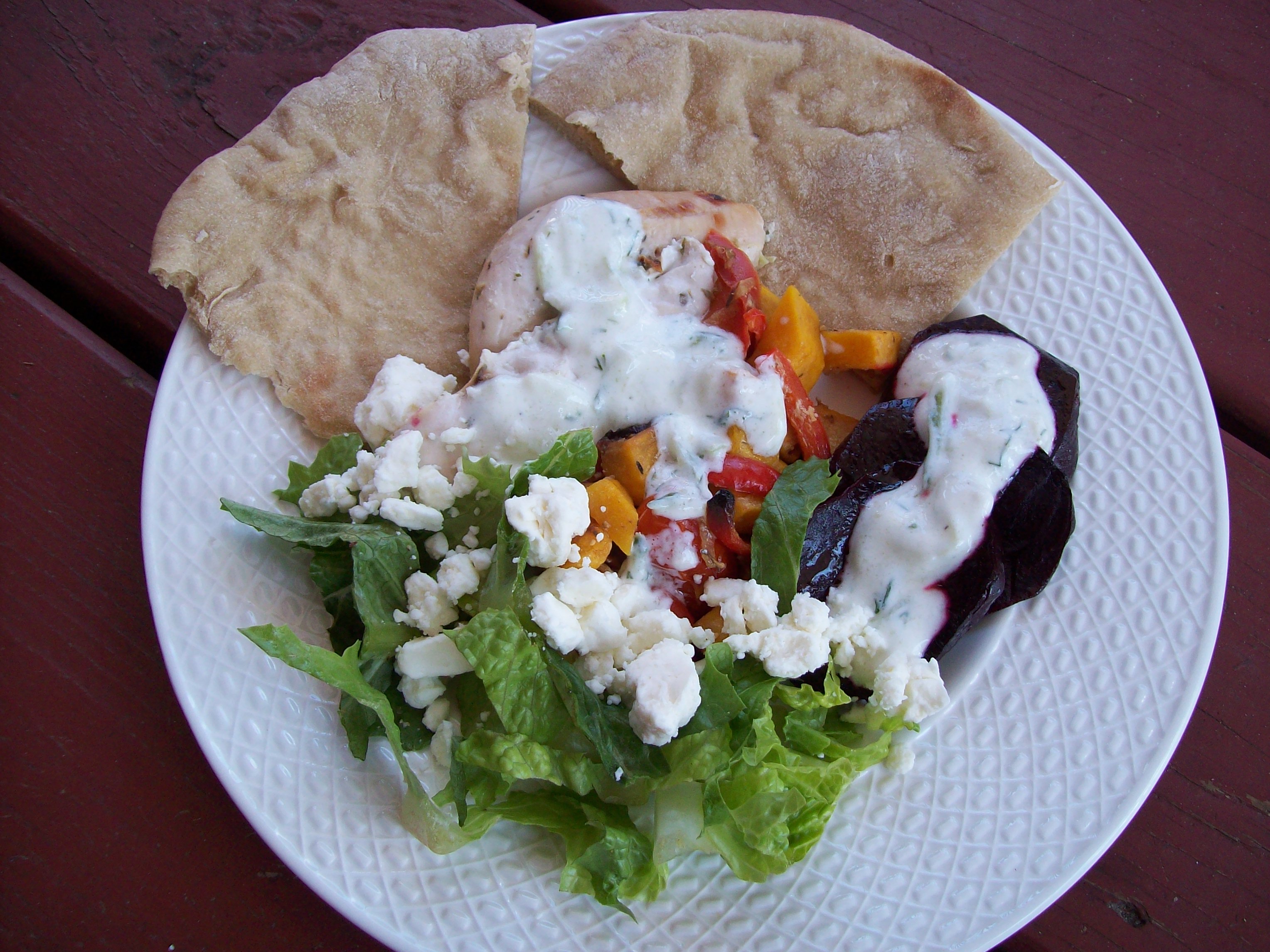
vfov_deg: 39.7
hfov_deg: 51.4
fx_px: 1321
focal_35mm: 36
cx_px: 635
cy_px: 476
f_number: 2.7
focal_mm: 6
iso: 80
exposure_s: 1/71.1
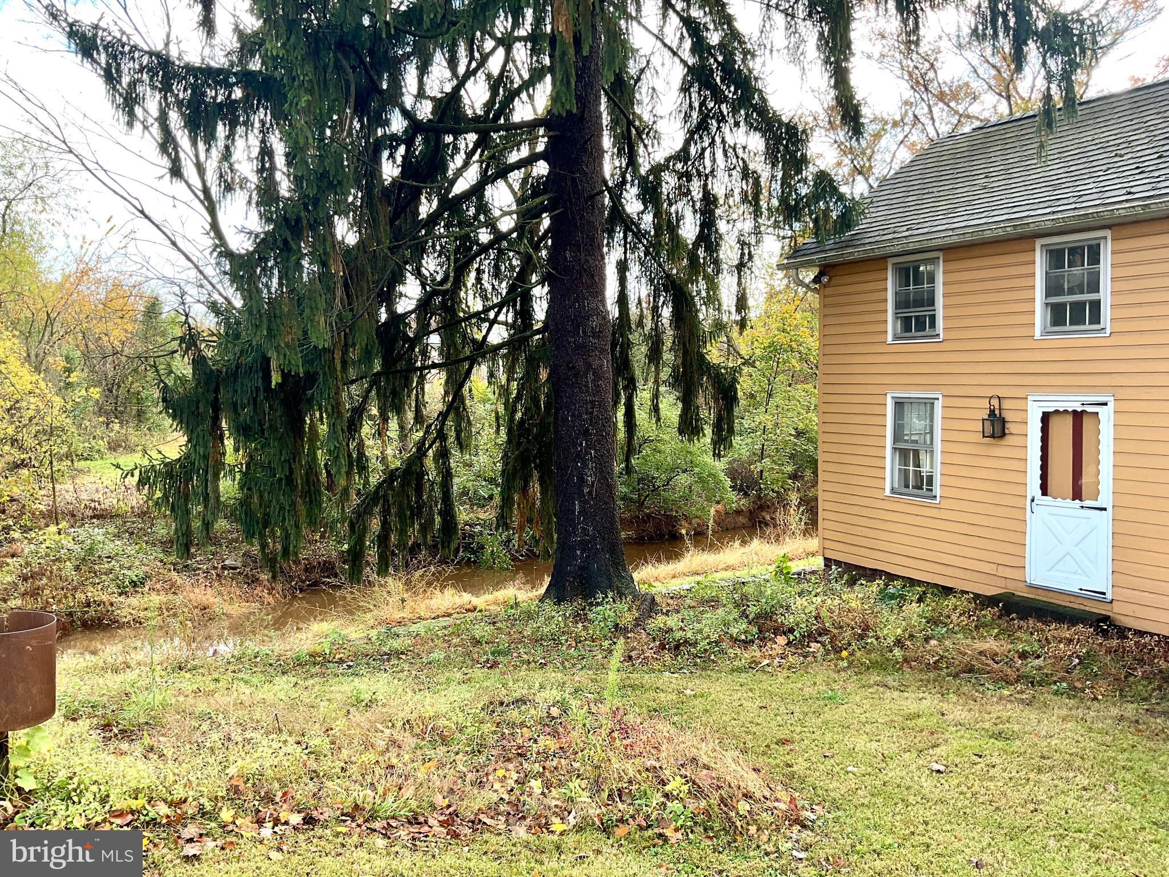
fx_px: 979
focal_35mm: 29
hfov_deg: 61.7
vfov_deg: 48.2
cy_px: 438
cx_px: 584
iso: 16
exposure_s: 1/213
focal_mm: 3
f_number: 1.8
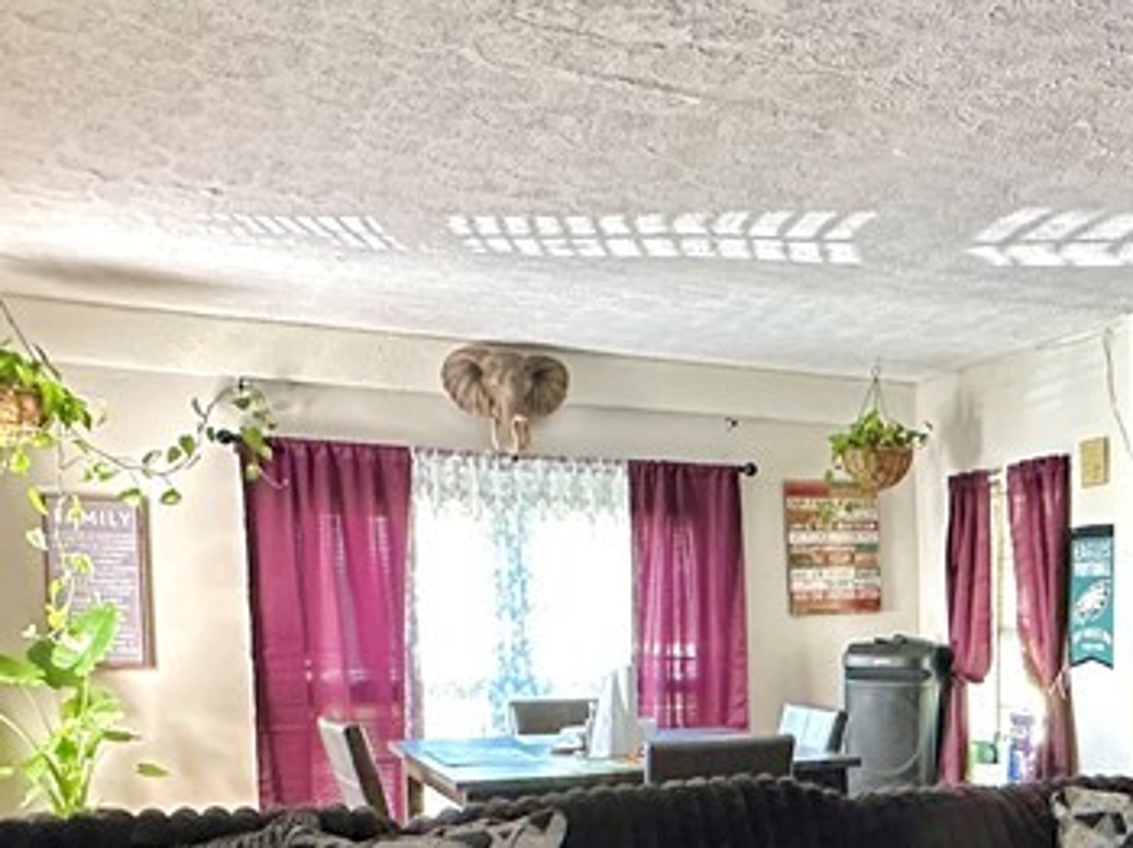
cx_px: 984
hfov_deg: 42.6
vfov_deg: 33.1
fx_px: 1341
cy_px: 780
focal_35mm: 41
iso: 640
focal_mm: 2.22
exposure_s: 1/60
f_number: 2.2
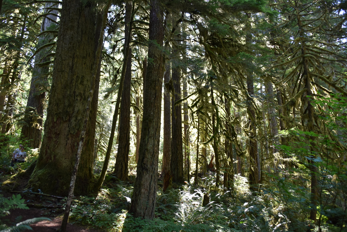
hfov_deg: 65.5
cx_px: 174
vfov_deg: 46.4
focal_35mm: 28
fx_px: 270
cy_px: 116
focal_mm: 28
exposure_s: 1/60
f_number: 3.5
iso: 320
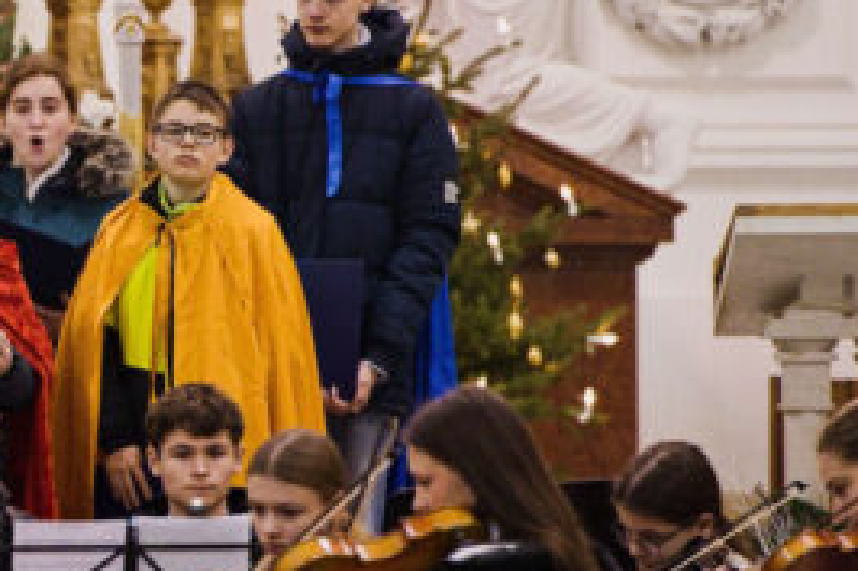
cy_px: 360
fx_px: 8455
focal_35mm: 355
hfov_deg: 5.8
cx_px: -319
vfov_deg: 3.9
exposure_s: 1/200
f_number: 2.8
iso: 6400
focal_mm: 118
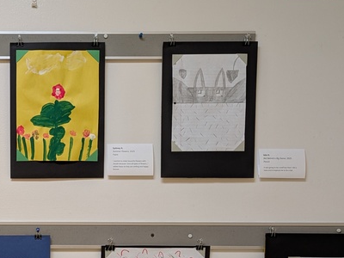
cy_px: 201
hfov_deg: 28.4
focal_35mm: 64
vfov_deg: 22.7
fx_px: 636
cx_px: 1
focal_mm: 5.43
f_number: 1.89
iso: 60
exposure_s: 1/24
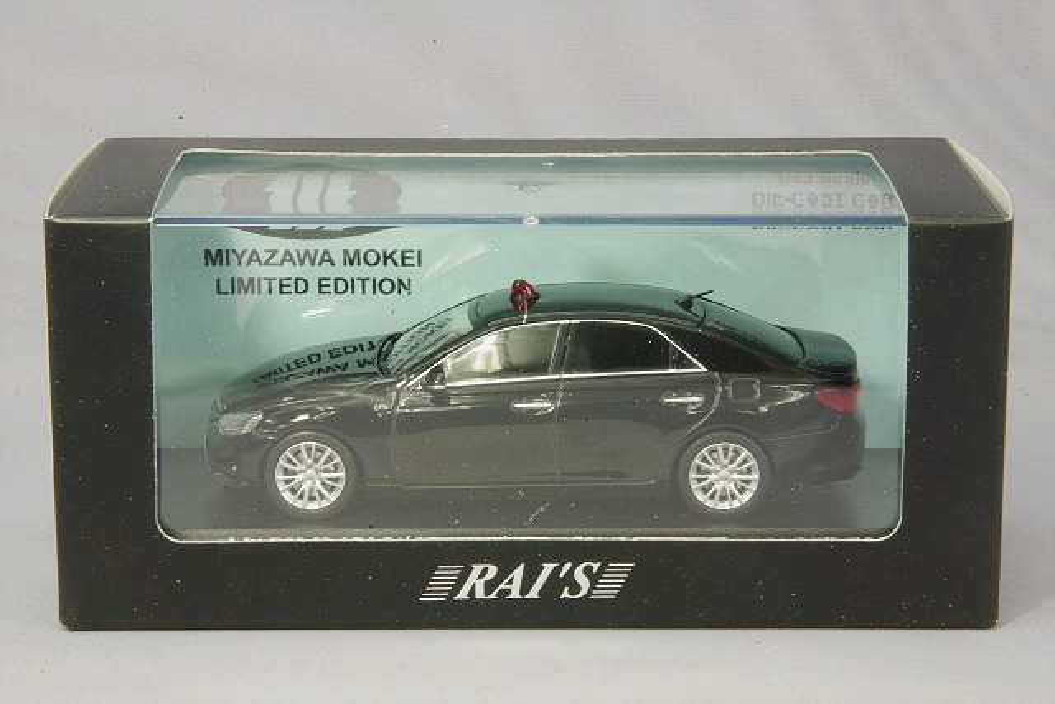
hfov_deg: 18.3
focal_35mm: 112
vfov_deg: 12.2
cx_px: 528
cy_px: 352
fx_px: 3283
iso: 400
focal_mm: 75
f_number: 32
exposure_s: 1
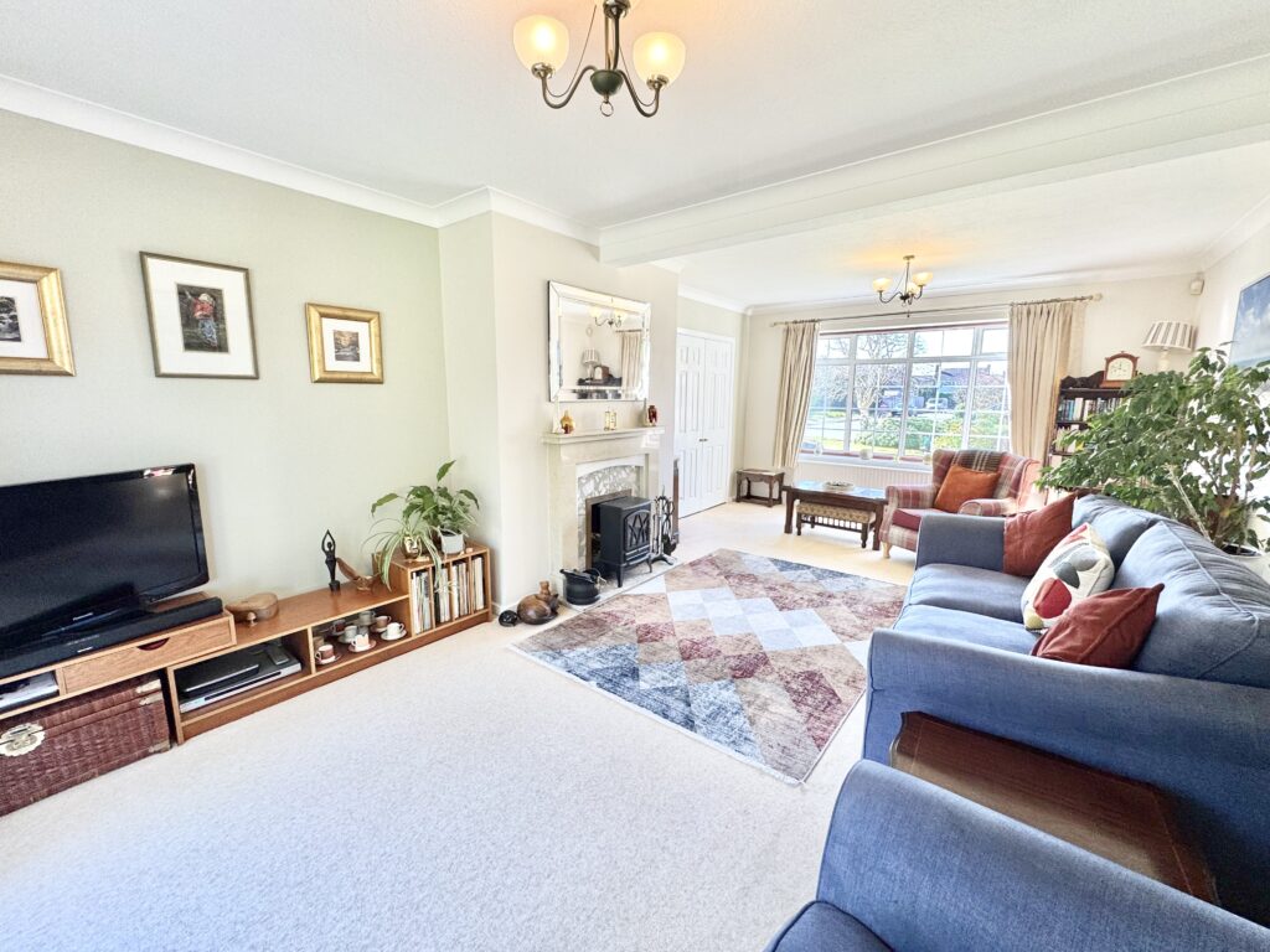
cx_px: 635
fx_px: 514
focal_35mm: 14
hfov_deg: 102.1
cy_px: 476
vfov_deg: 85.7
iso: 80
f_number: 2.2
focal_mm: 2.22
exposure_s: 1/100
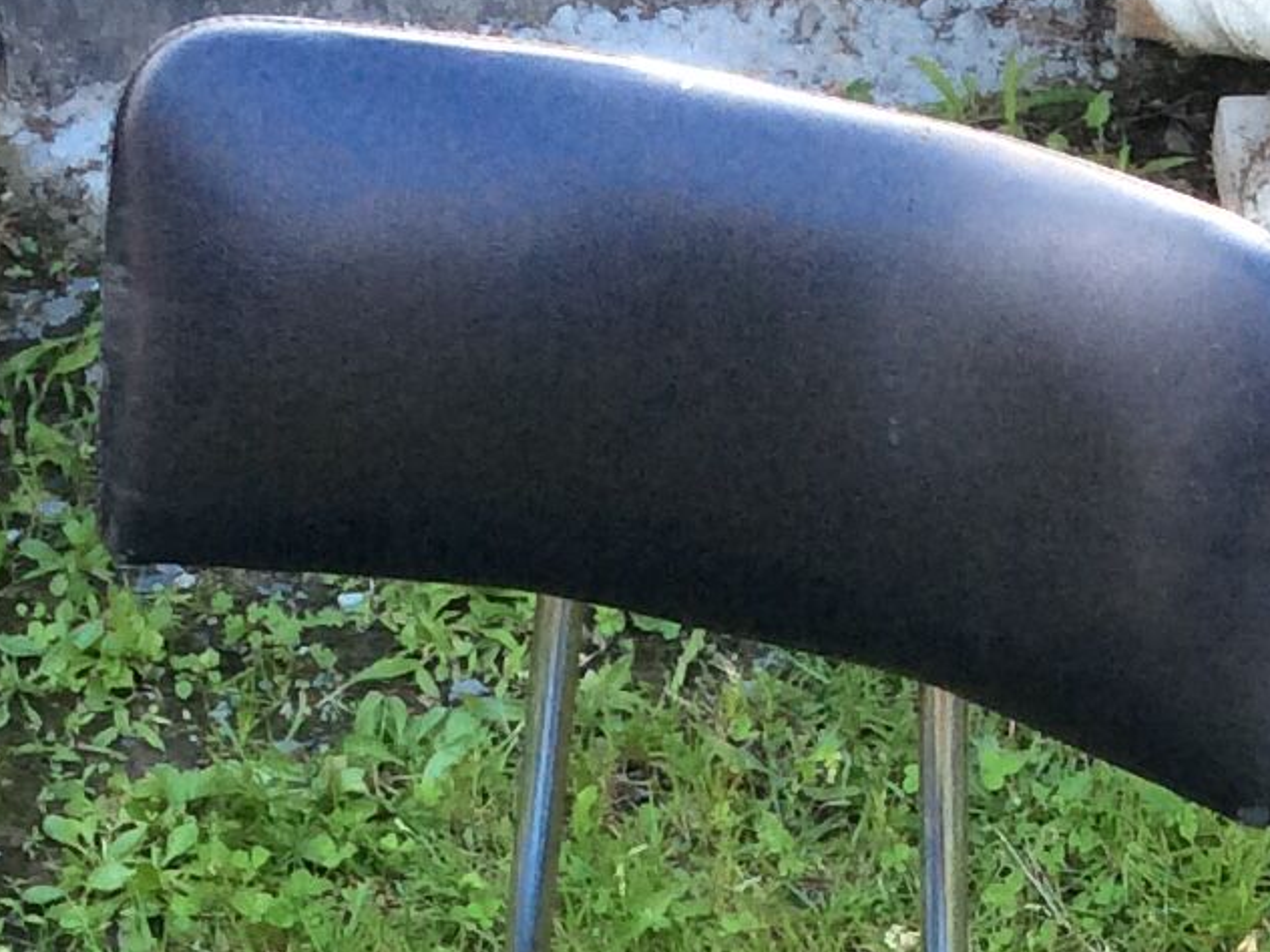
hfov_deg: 15.0
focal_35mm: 131
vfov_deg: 10.5
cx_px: 856
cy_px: 1790
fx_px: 4806
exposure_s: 1/100
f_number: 2.4
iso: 64
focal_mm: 3.3
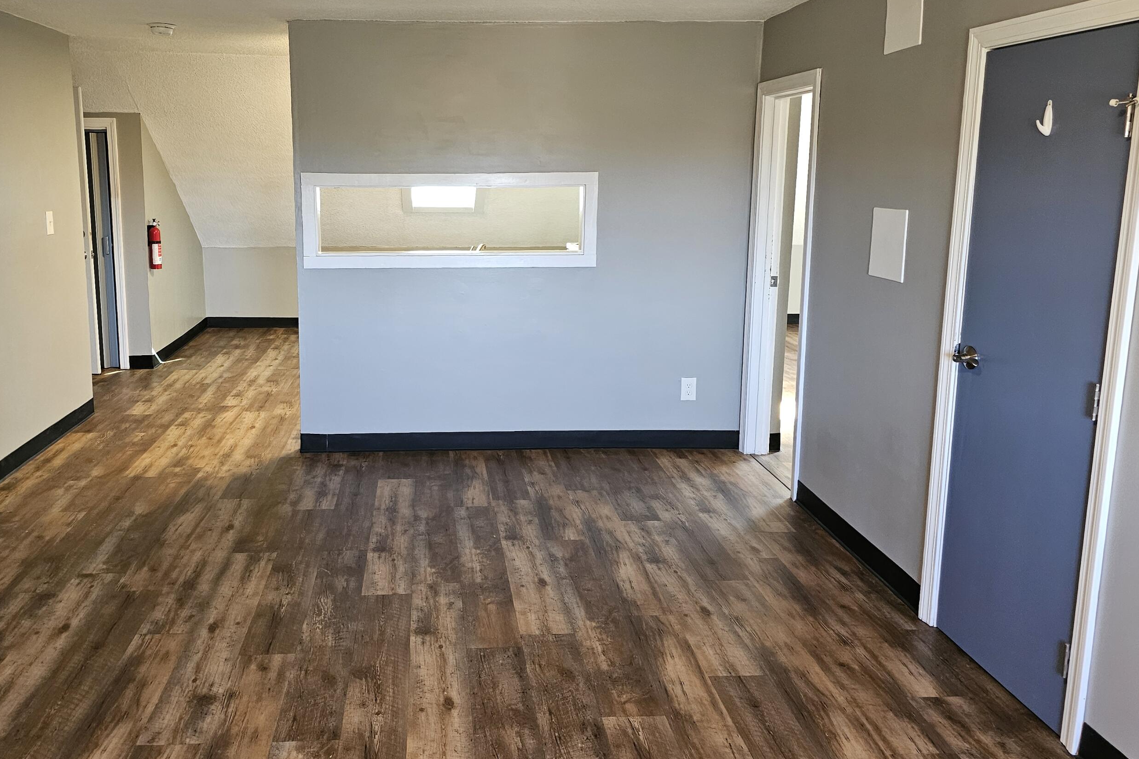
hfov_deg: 63.1
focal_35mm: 29
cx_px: 458
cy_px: 336
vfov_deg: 44.9
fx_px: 917
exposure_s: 1/120
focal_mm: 6.3
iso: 1000
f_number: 1.7
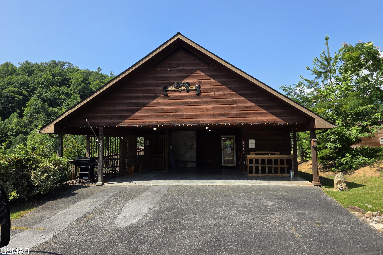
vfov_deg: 53.1
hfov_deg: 73.7
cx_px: 192
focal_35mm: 24
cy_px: 120
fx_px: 255
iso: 80
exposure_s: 1/3185
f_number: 1.7
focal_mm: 6.3
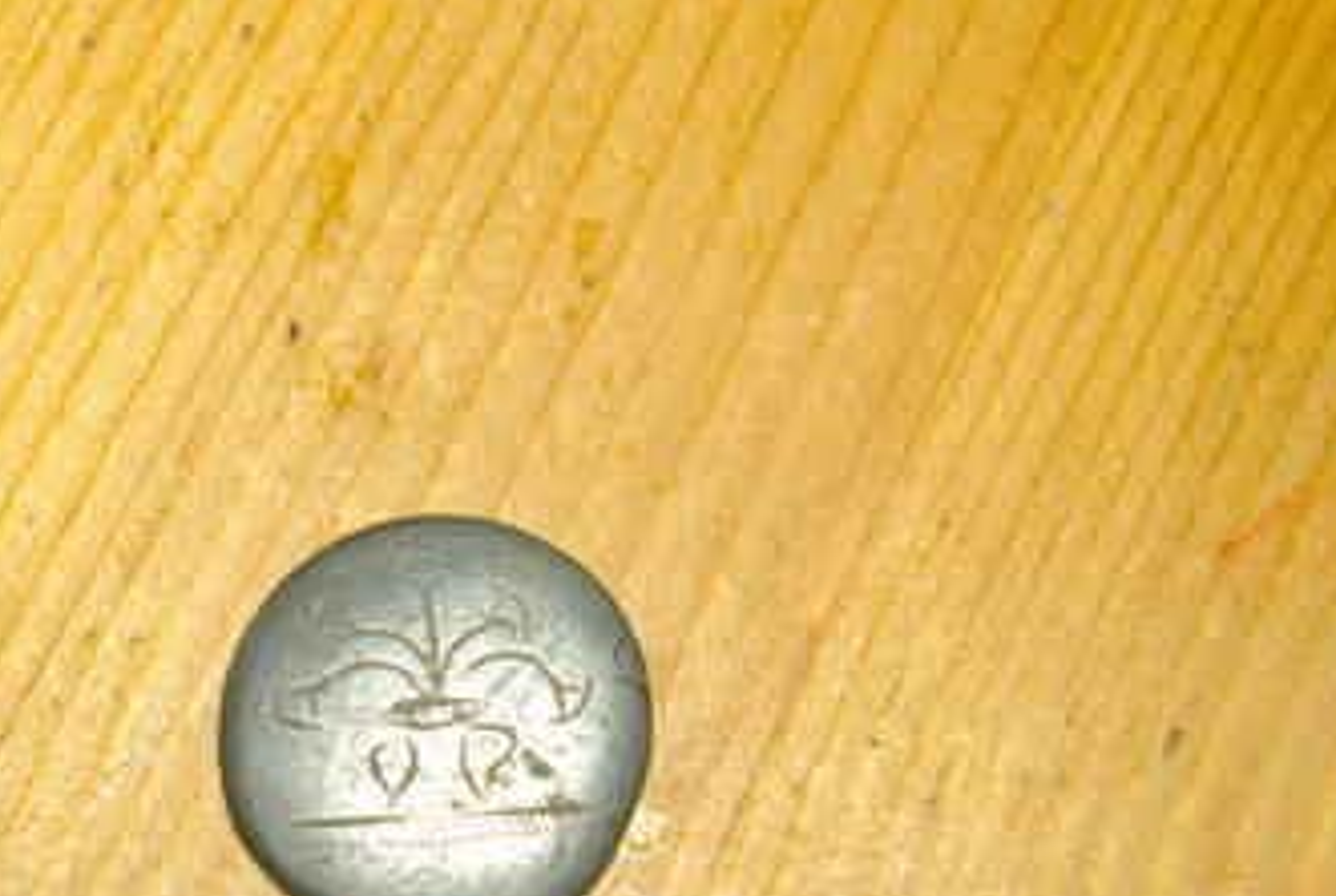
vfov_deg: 15.9
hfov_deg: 23.4
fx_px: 3197
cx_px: 396
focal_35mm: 86
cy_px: 668
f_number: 8
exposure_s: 1/60
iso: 400
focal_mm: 38
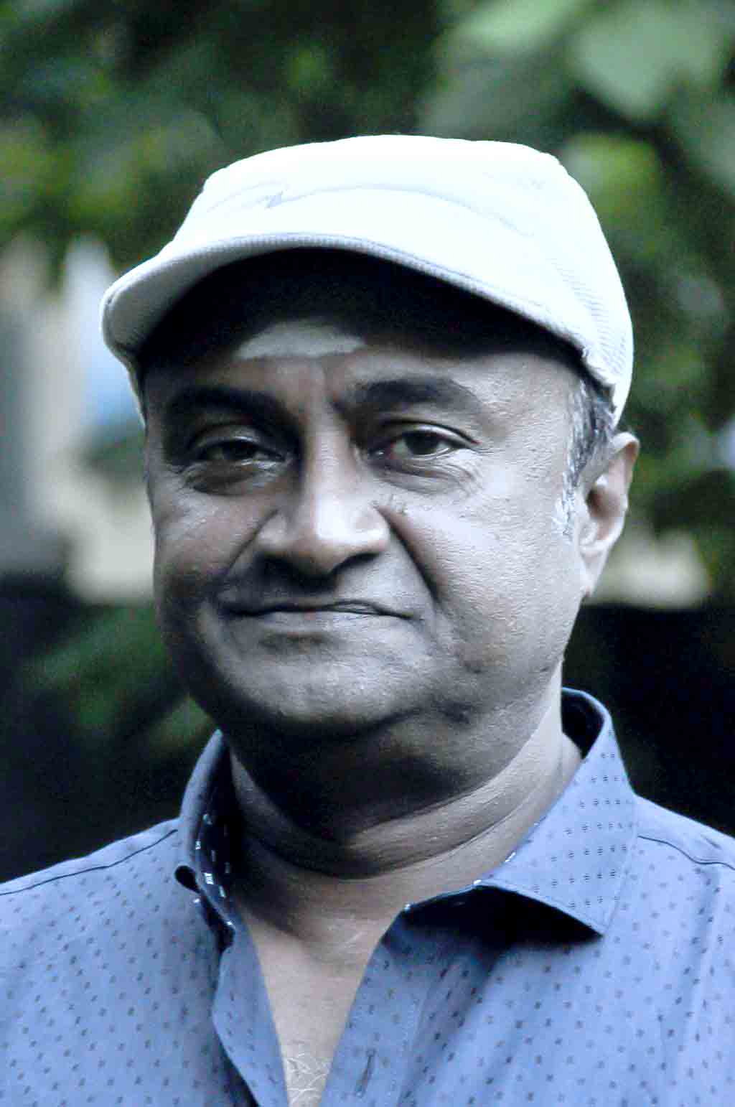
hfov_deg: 6.8
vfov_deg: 10.2
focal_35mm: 202
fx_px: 6218
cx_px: 368
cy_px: 554
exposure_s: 1/100
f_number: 6
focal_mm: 135
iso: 1250
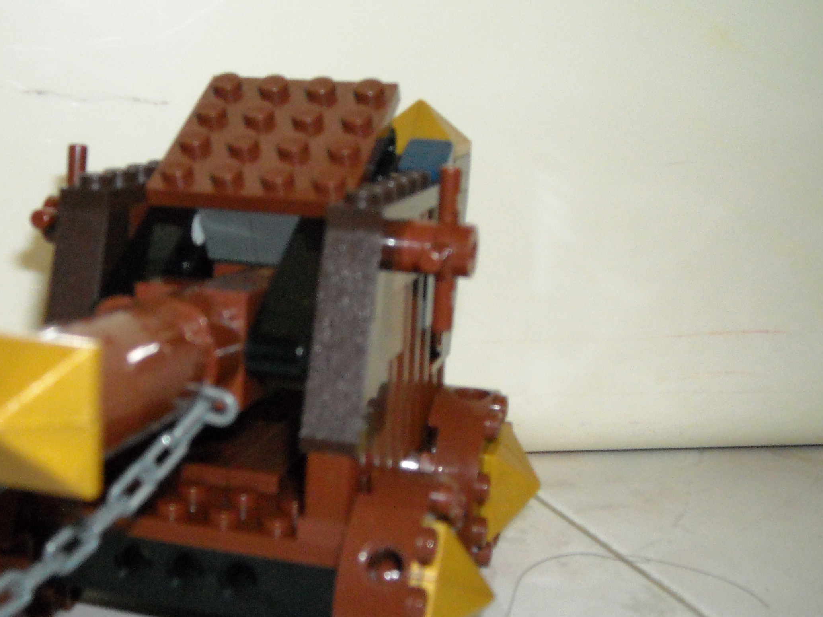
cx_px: 271
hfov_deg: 36.4
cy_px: 395
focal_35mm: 52
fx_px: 1236
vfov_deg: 27.9
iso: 436
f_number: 2.8
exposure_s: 1/8
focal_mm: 5.7
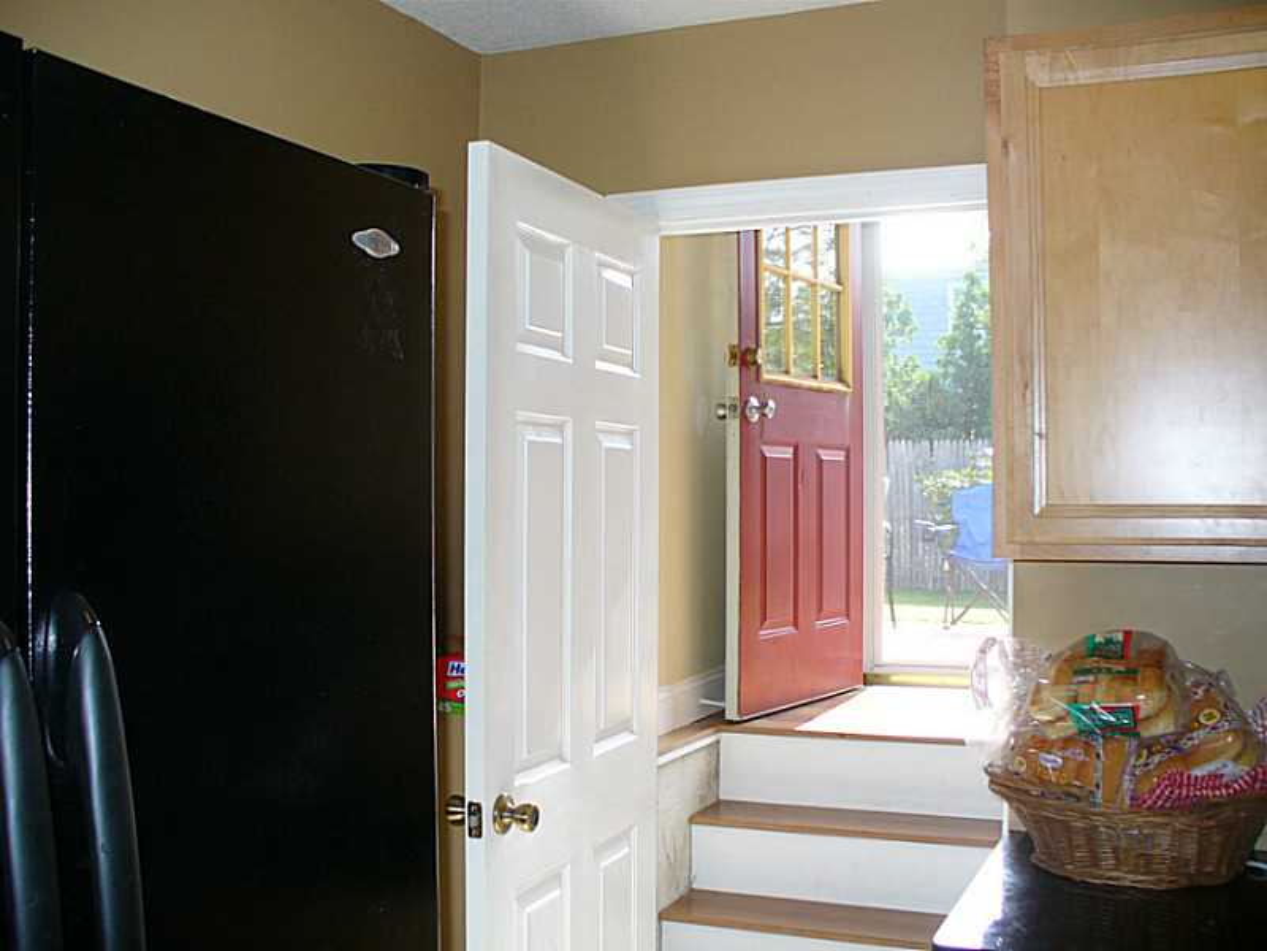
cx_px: 634
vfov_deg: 38.7
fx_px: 1354
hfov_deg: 50.1
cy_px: 476
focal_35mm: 37
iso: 80
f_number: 2.8
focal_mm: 6.1
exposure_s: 1/60
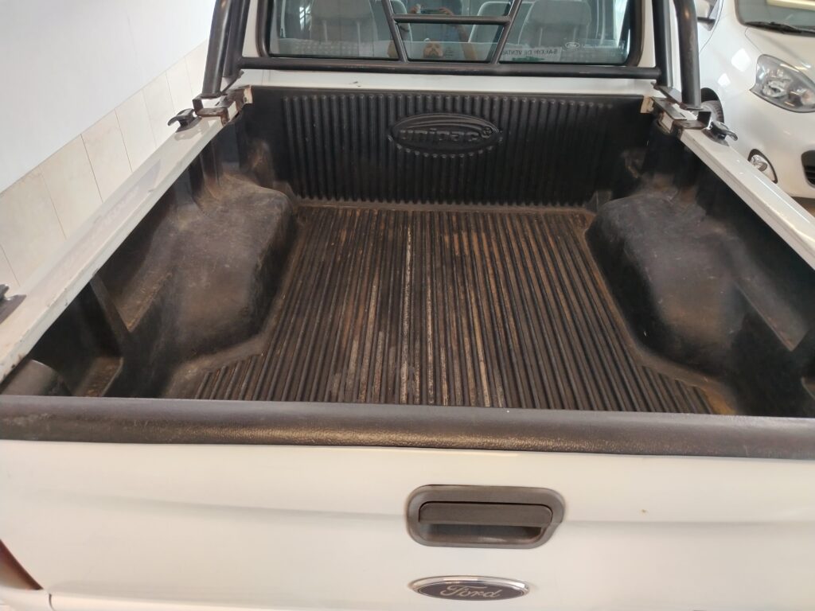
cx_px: 408
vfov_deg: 56.8
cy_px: 306
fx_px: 565
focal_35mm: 24
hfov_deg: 71.6
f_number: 1.75
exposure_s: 1/50
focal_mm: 5.25
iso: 628
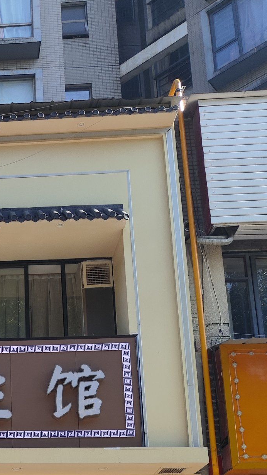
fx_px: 730
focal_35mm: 58
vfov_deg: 33.4
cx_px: -122
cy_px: 458
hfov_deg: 18.6
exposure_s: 1/1000
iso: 50
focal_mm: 4.68
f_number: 1.8
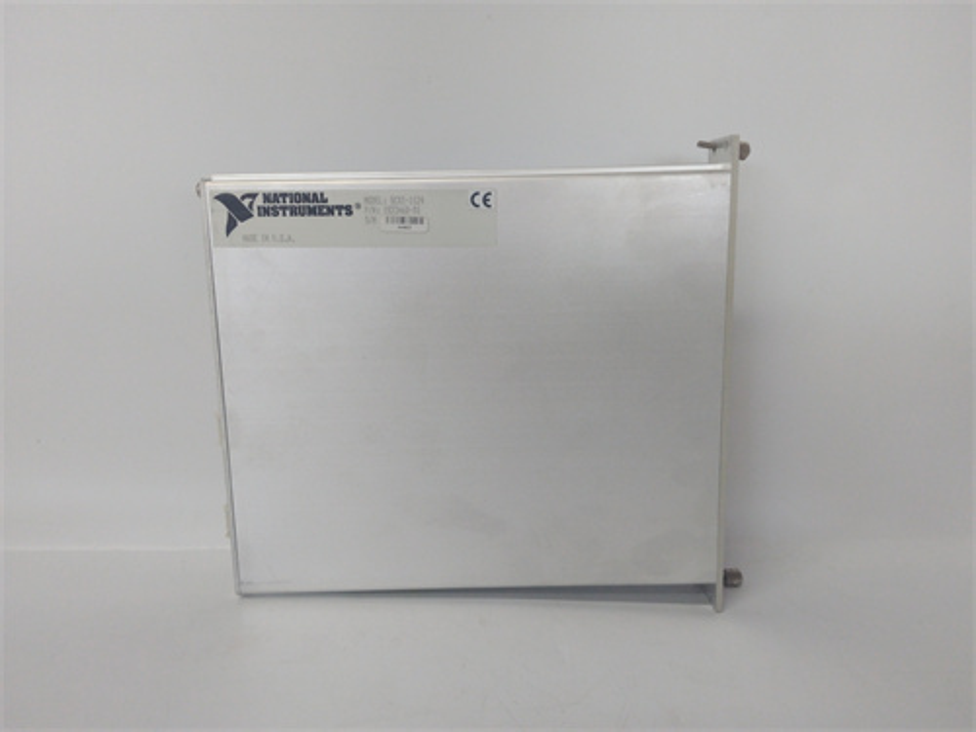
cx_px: 488
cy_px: 366
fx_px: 761
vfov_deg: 51.4
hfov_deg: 65.3
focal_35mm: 27
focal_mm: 3.79
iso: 143
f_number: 2
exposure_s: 1/50
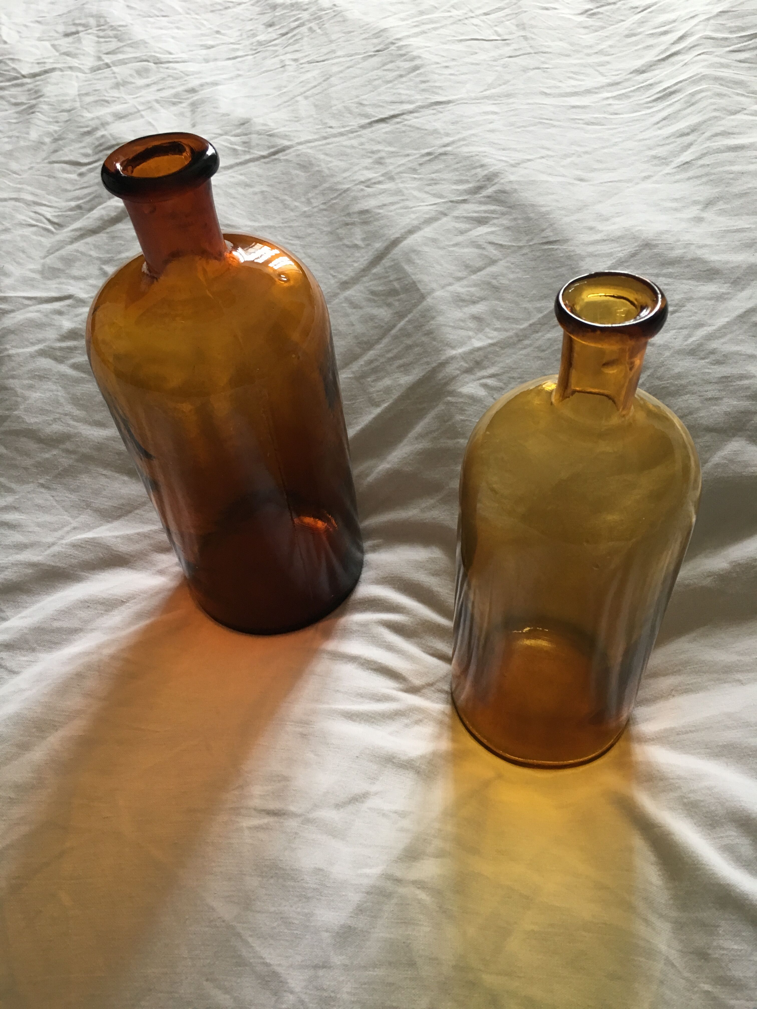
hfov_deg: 48.2
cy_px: 504
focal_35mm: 29
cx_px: 378
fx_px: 846
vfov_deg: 61.7
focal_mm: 4.15
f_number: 2.2
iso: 125
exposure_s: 1/33
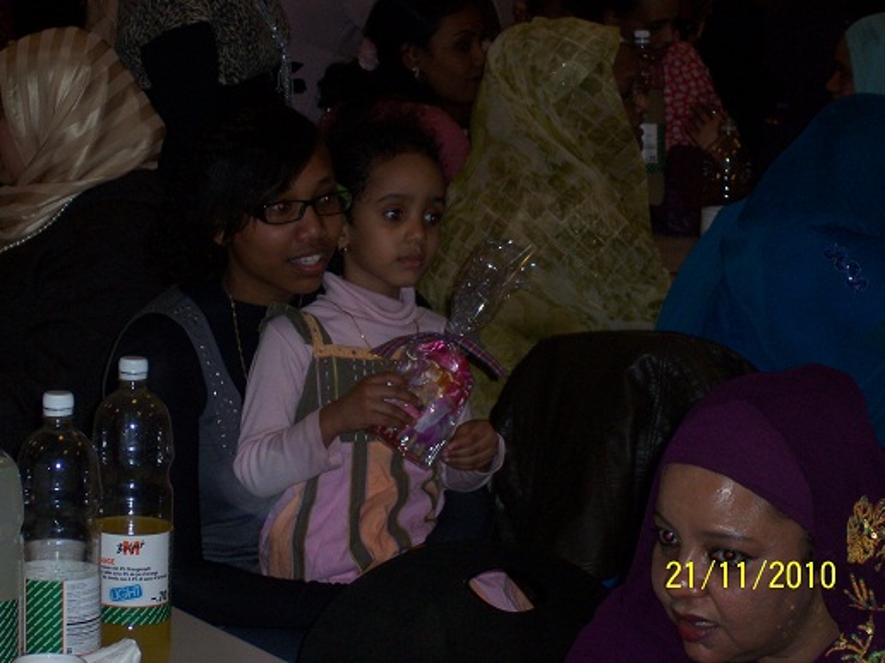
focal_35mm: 132
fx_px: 3375
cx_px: 442
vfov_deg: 11.2
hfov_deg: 14.9
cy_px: 332
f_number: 4.8
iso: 140
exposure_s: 1/125
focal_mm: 22
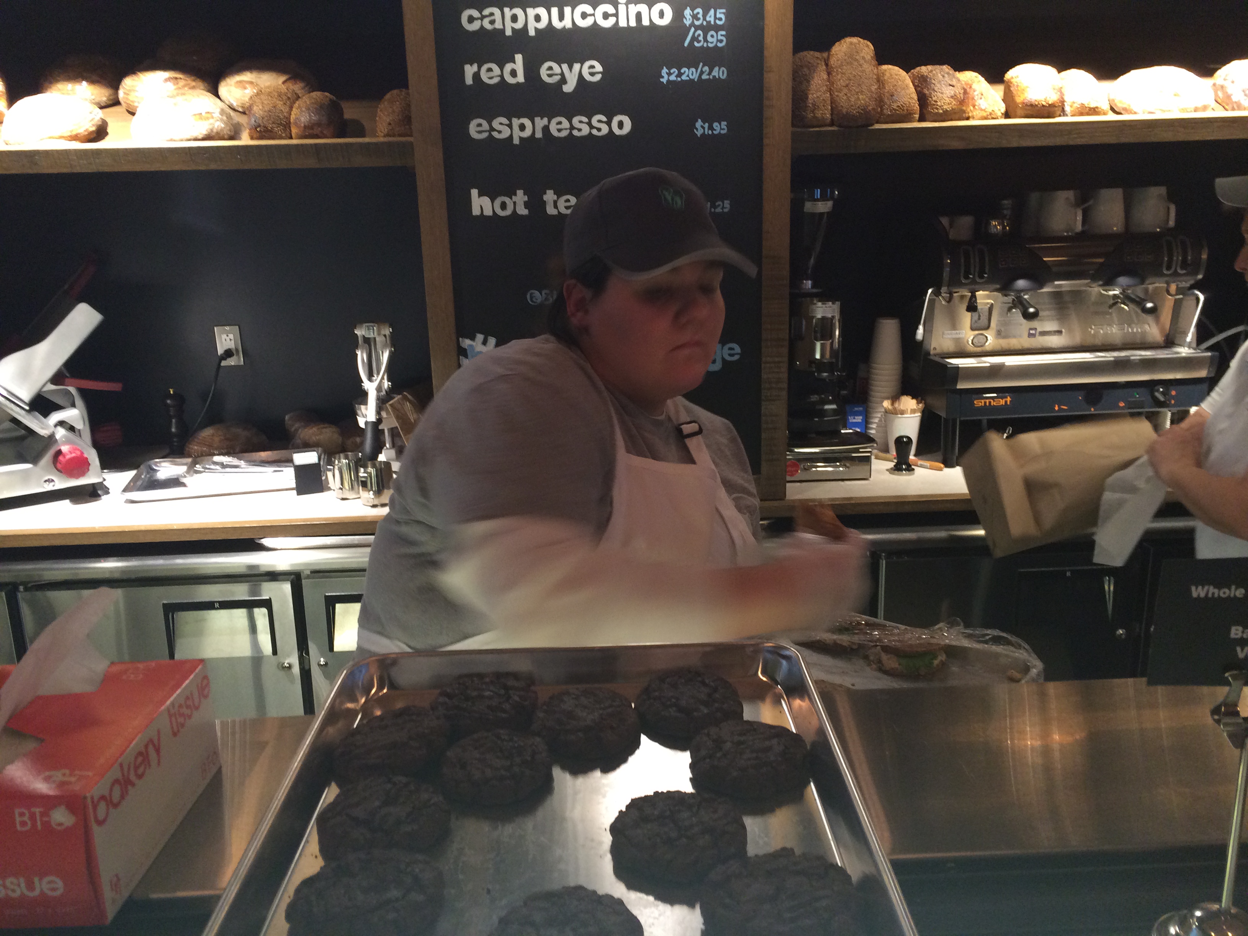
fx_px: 1046
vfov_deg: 48.2
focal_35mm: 29
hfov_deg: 61.7
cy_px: 468
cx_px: 624
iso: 160
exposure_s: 1/30
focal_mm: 4.15
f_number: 2.2
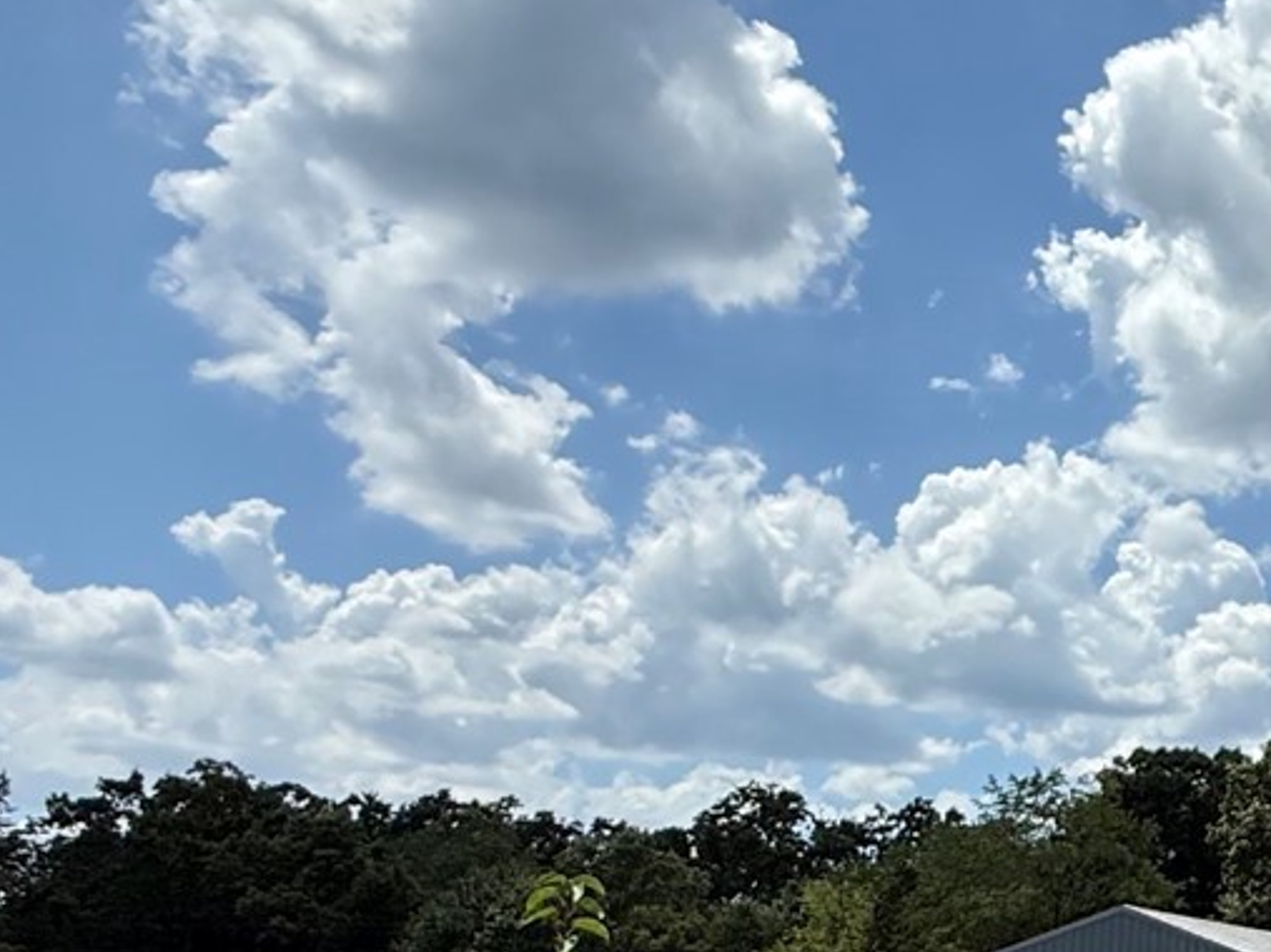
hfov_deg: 27.6
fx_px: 1946
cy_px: 914
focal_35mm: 53
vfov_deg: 26.3
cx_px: 1797
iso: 50
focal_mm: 2.22
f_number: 2.2
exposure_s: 1/3460
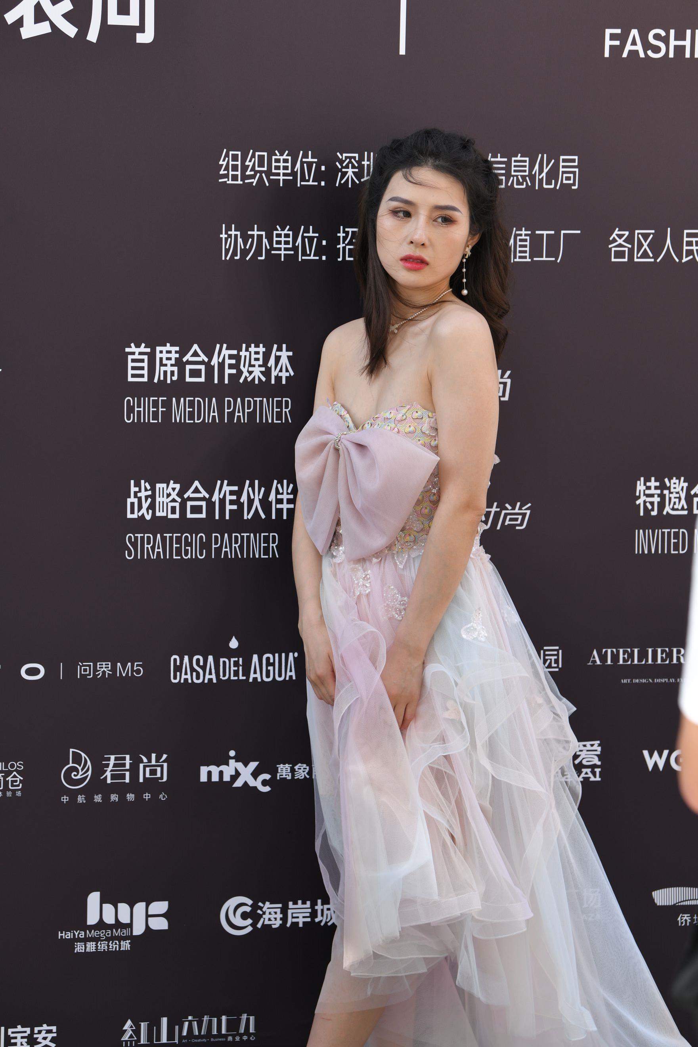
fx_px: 3780
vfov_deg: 15.8
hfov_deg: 10.5
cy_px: 524
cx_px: 349
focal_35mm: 130
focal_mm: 130
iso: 450
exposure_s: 1/400
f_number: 5.6
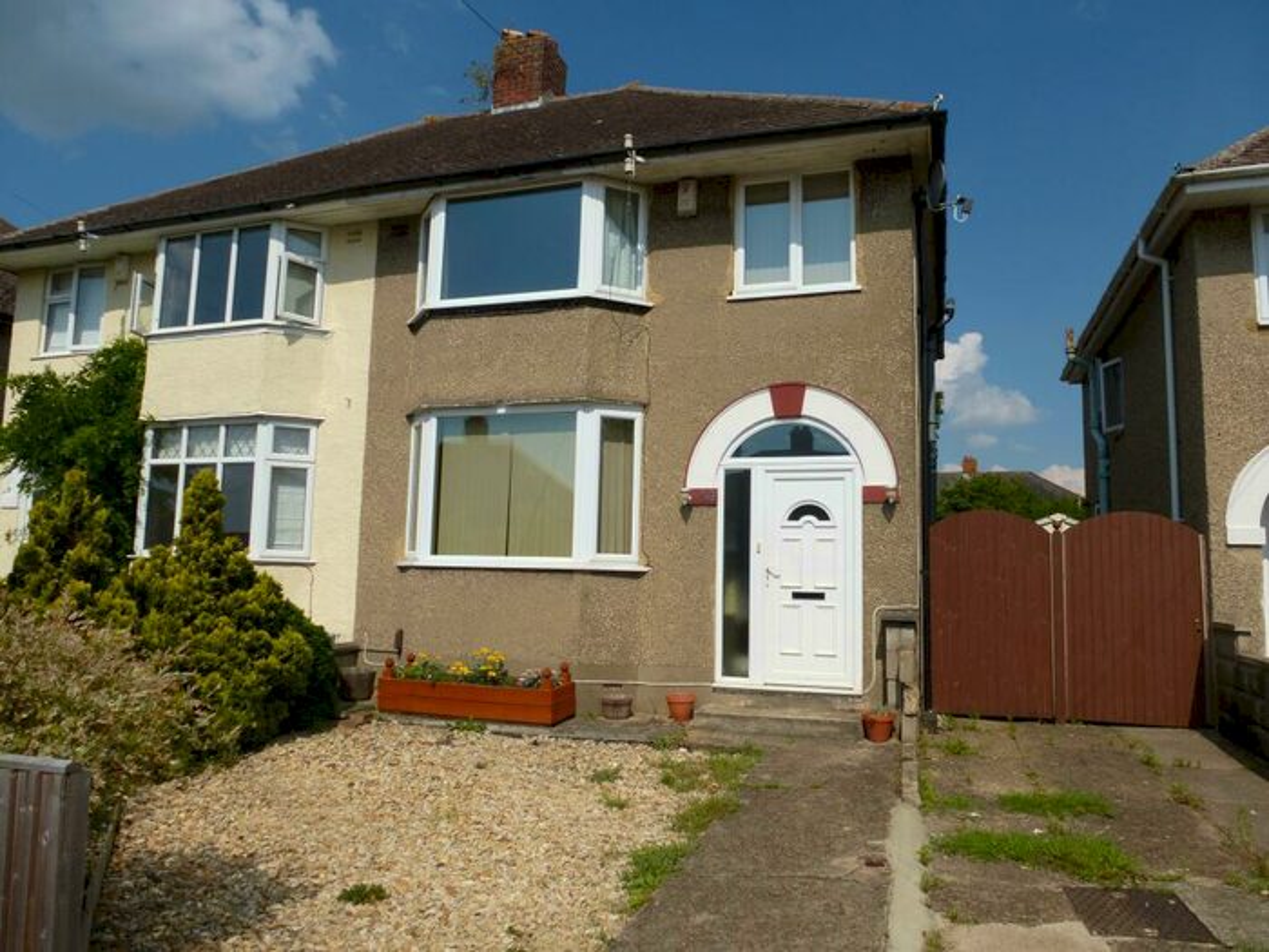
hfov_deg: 71.6
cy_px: 476
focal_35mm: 24
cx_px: 634
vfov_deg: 56.8
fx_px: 880
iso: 100
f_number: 4
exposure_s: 1/1600
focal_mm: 4.3
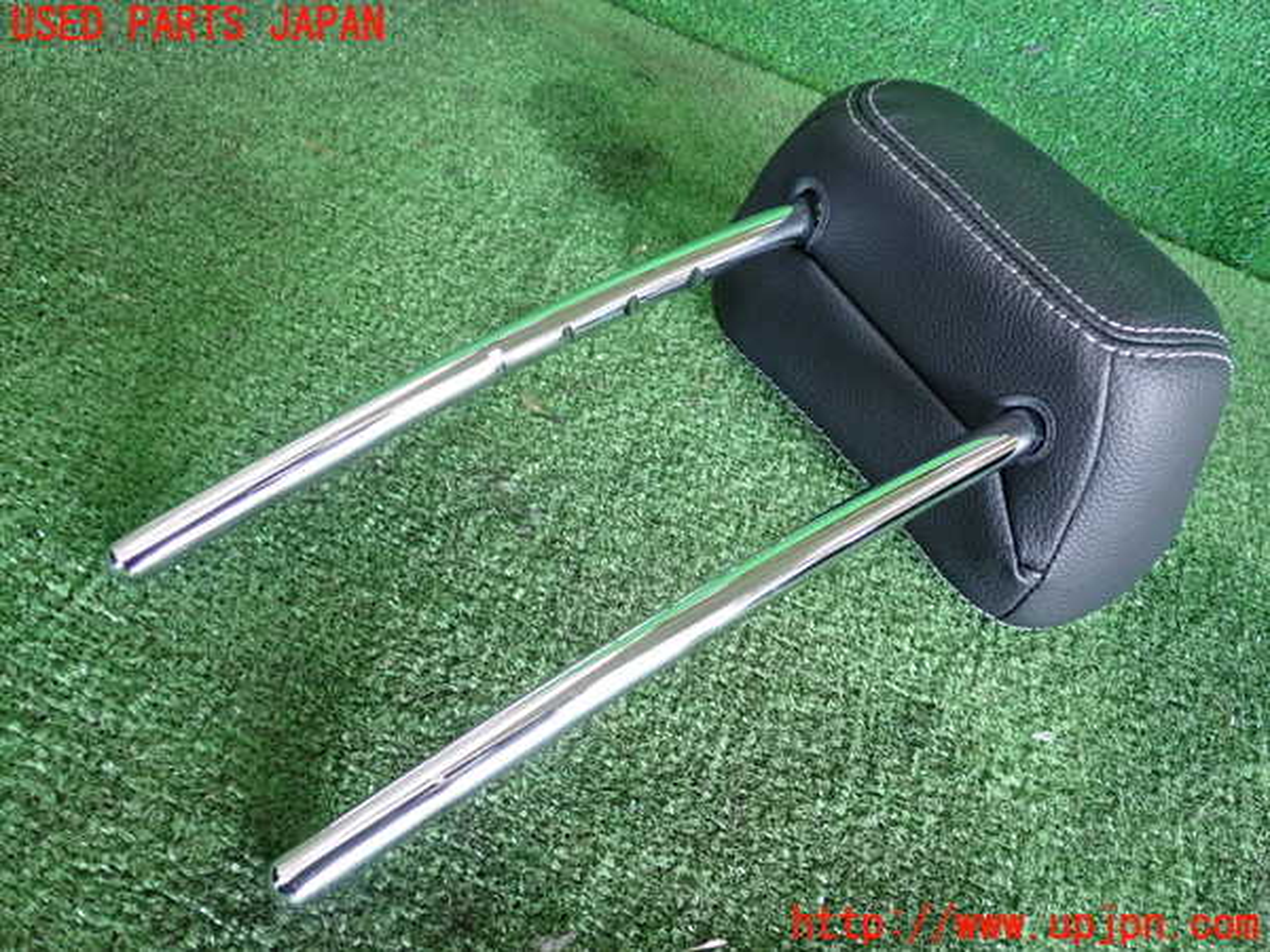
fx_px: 1174
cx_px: 635
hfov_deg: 56.8
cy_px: 476
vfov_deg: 44.2
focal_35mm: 32
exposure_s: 1/125
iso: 500
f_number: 2.4
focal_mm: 5.79
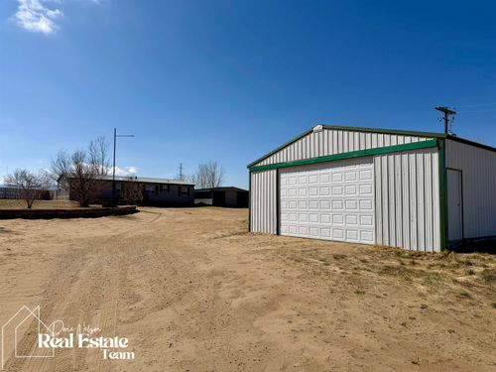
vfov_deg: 56.8
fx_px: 344
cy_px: 186
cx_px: 248
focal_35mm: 24
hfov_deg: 71.6
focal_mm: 6.76
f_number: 1.78
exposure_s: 1/10309
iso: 80
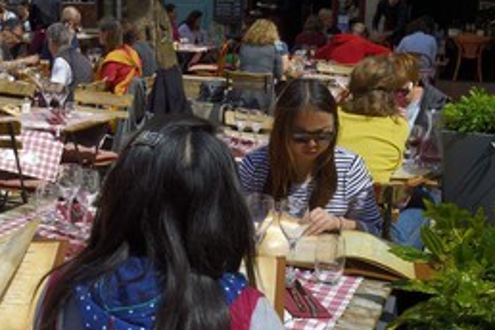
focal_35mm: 52
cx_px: 100
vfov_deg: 25.8
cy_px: 104
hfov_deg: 36.9
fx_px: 715
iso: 200
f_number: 20
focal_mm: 32
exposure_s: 1/160
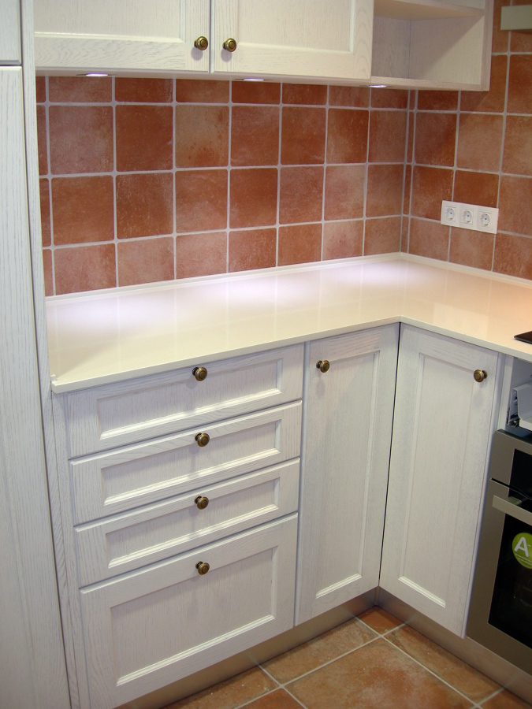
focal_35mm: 38
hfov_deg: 37.7
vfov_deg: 49.0
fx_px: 779
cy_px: 354
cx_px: 266
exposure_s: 1/30
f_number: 2.8
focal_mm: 7.8
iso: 50
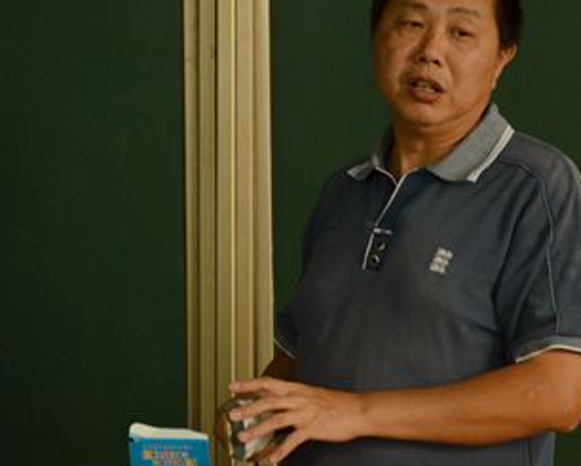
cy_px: 191
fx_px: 3629
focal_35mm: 211
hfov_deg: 9.2
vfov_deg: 7.3
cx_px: 308
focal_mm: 92
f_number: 5.6
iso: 2000
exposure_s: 1/80
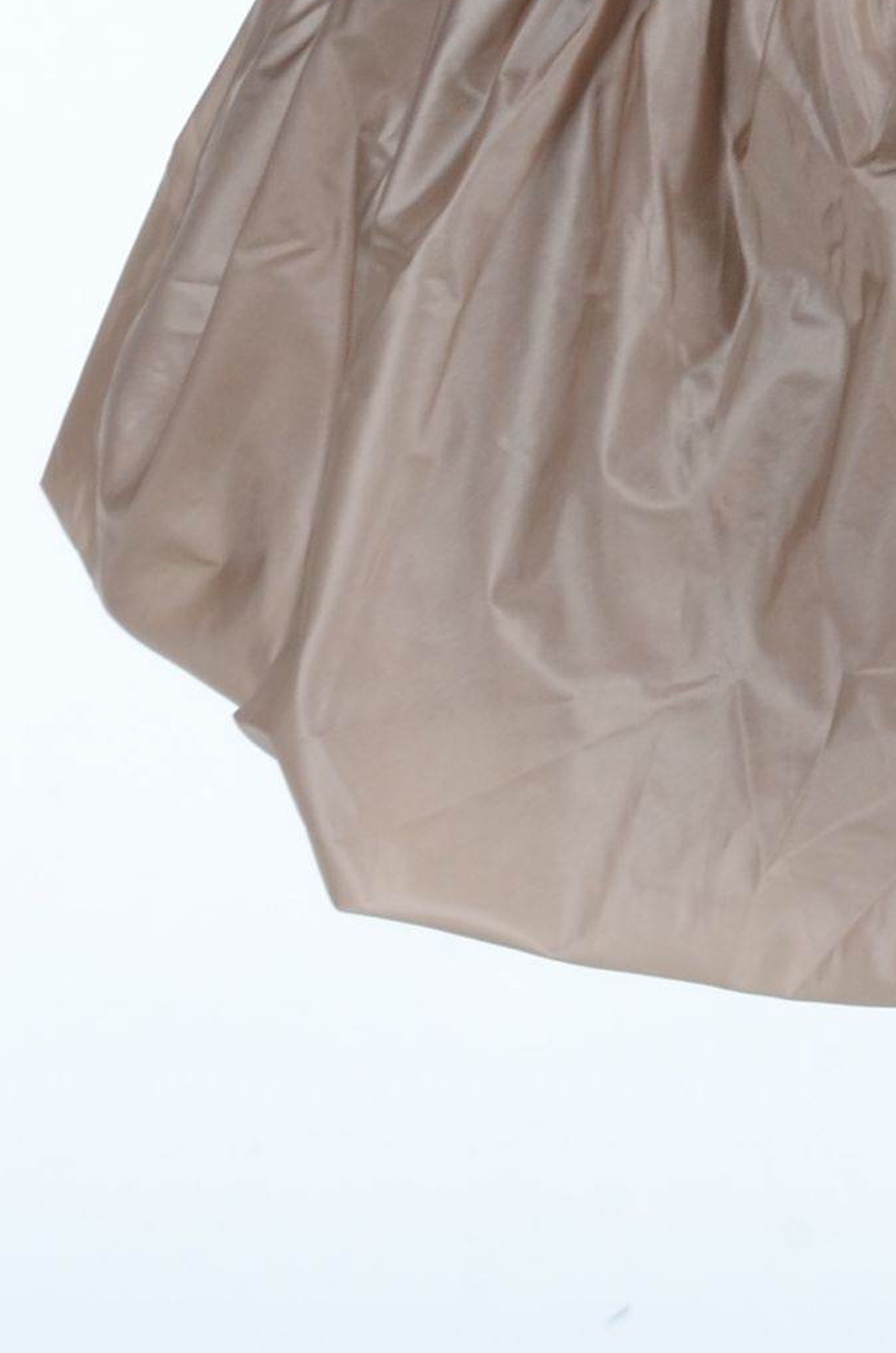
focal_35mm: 271
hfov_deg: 5.0
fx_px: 10168
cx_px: 1272
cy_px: -980
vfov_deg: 7.4
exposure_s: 1/125
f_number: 13
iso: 200
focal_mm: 50
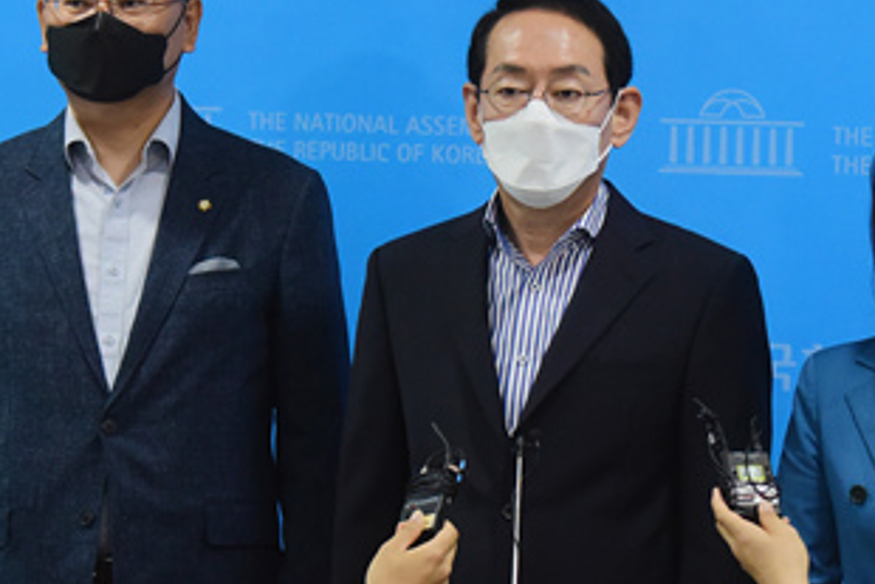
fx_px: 6030
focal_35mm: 248
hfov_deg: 8.3
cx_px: 539
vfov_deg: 5.5
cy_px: 396
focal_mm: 120
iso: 2500
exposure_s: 1/400
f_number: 4.8
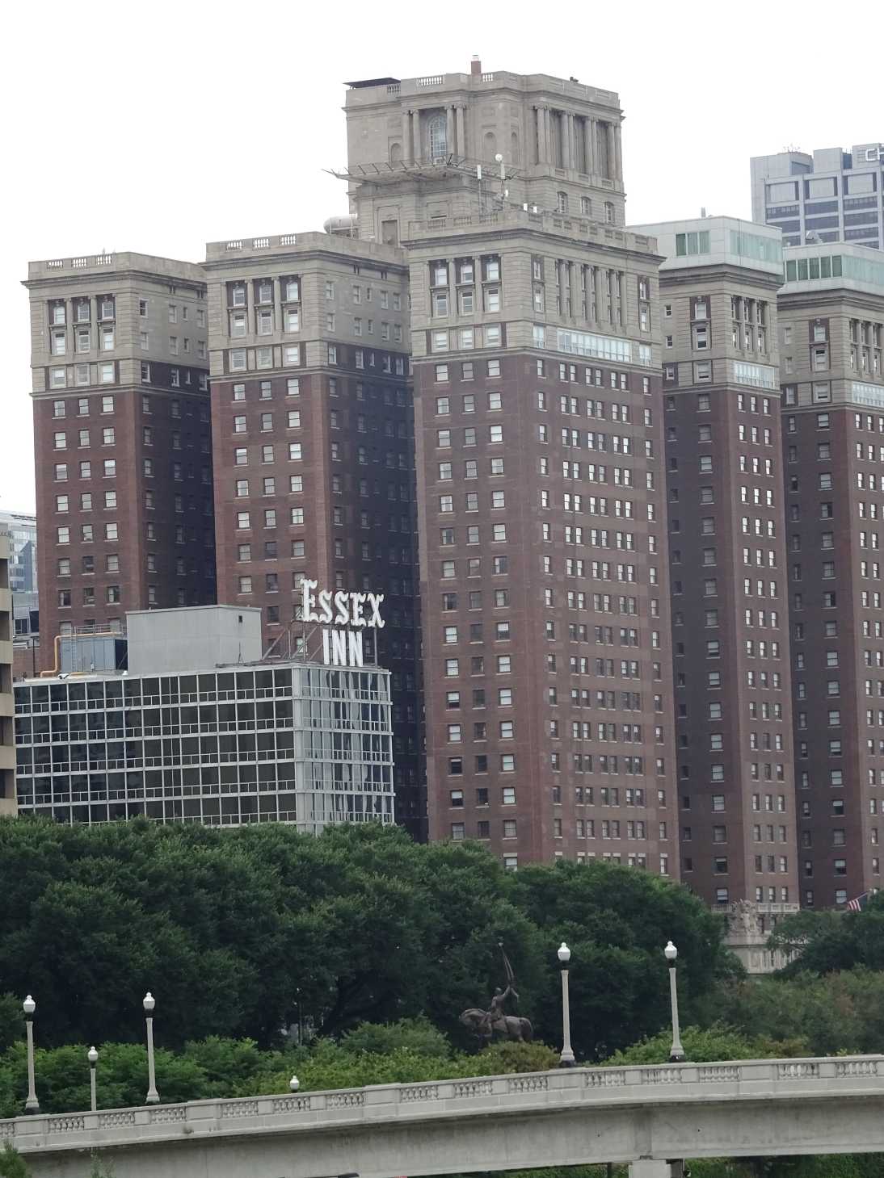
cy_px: 589
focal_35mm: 178
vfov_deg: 11.1
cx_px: 442
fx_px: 6062
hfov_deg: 8.3
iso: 200
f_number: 5.6
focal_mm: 30.42
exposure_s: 1/200
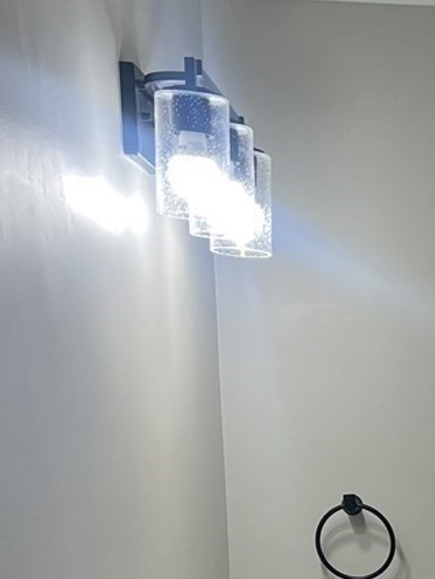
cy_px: 740
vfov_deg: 19.4
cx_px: 712
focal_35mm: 94
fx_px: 1574
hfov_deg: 14.4
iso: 50
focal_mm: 5.7
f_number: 1.5
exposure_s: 1/120
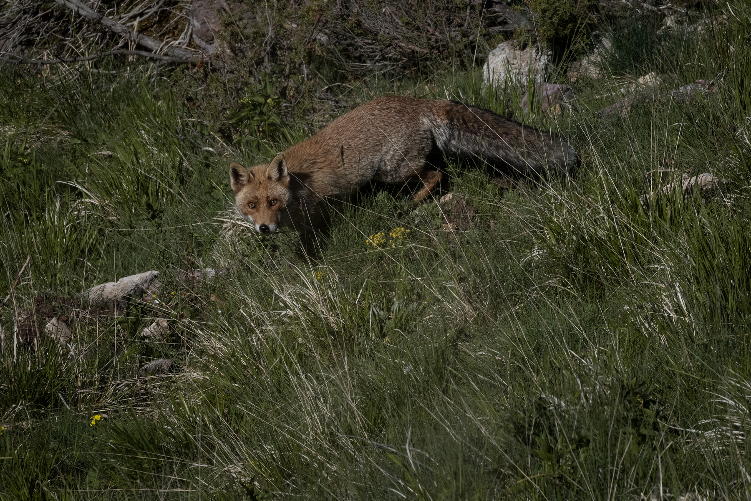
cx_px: 376
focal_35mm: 500
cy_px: 250
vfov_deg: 2.7
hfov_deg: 4.1
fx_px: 10430
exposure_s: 1/1600
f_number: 22
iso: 1600
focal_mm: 500
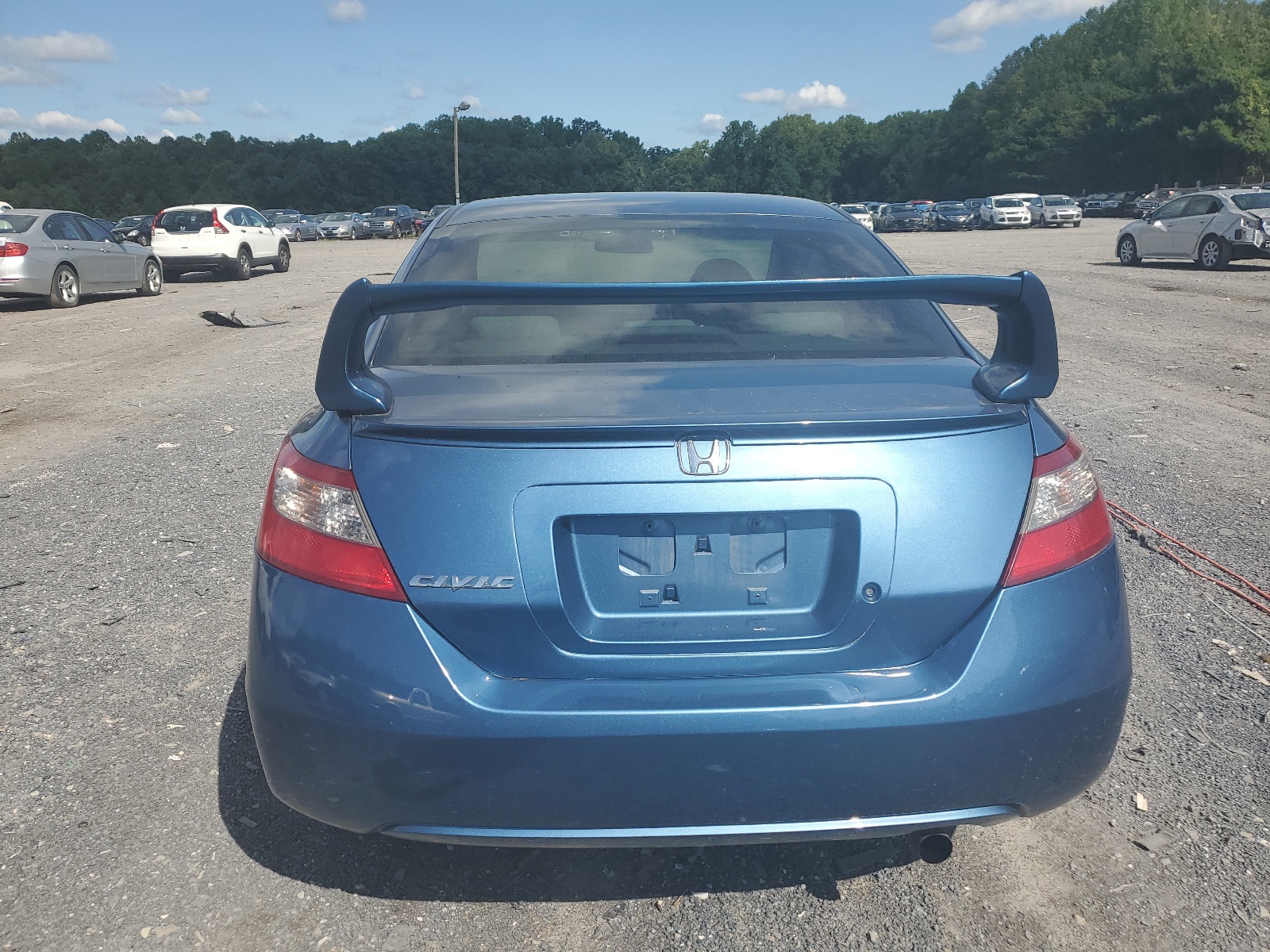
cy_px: 476
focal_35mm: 26
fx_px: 954
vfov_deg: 53.1
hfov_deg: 67.3
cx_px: 635
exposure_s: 1/3333
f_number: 1.5
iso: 50
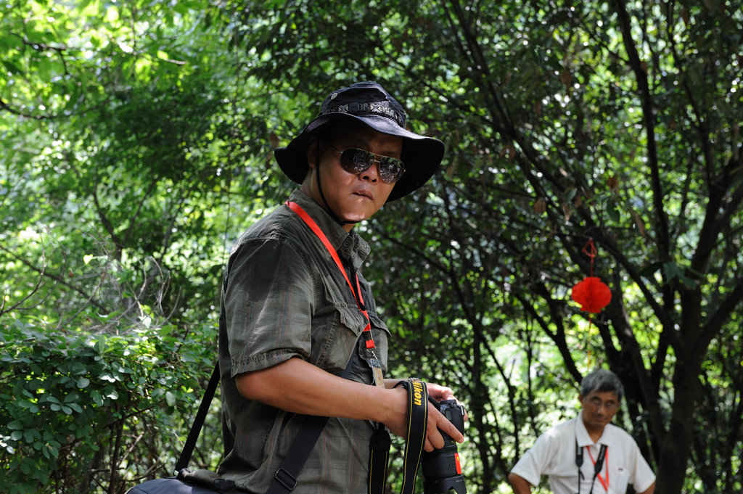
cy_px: 247
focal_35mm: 58
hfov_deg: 34.5
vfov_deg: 23.3
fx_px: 1196
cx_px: 372
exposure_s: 1/60
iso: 400
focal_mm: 58
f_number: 5.6
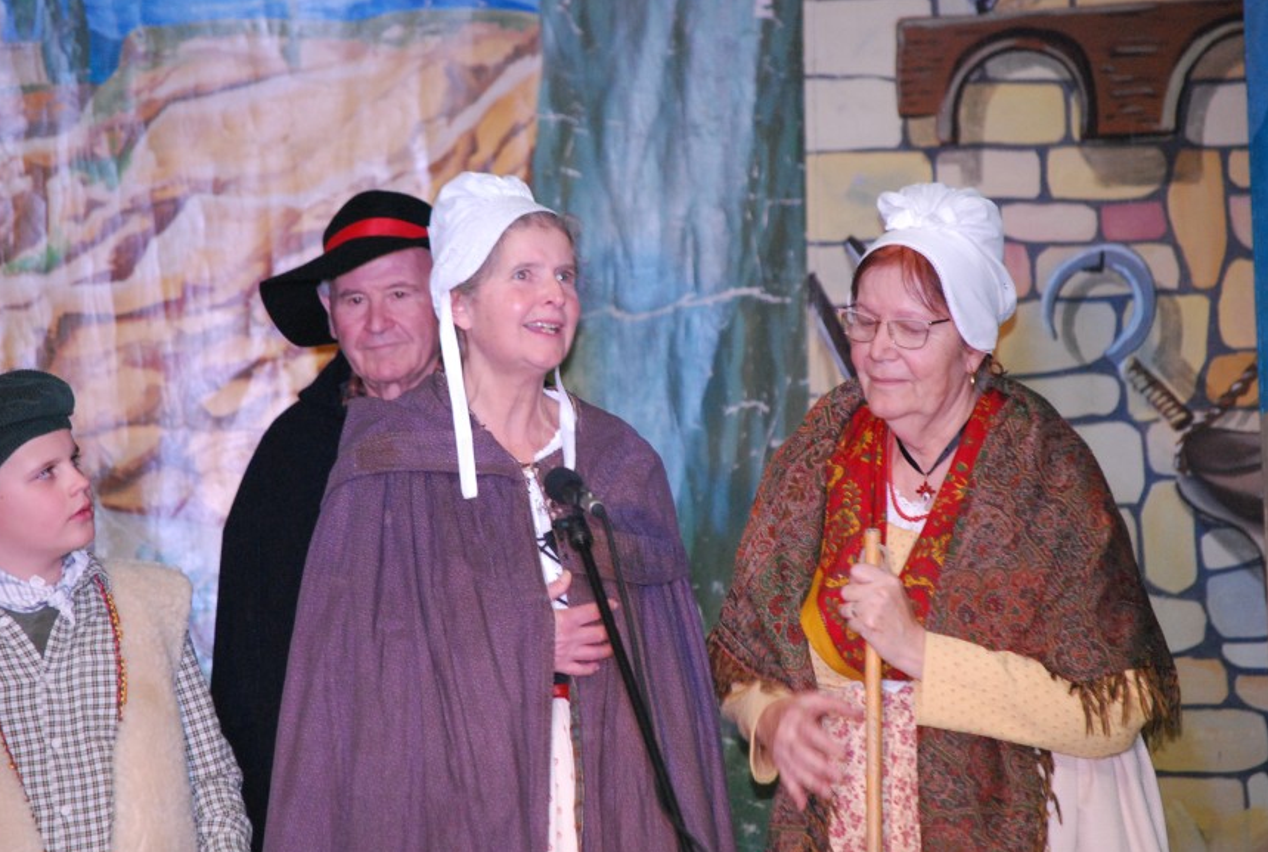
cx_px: 612
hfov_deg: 8.8
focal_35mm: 234
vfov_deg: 5.9
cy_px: 439
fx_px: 8261
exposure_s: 1/60
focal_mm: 150
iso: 1600
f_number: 5.3
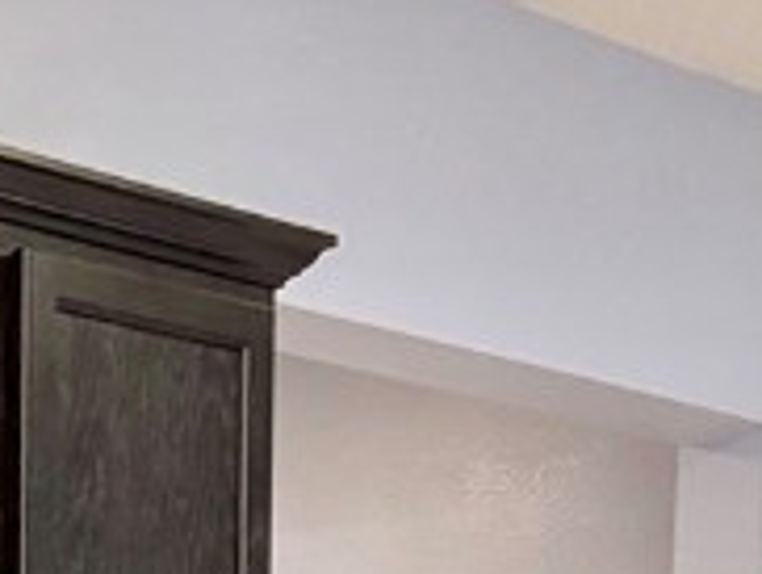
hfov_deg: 11.9
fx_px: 3218
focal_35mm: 146
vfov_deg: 9.2
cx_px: -800
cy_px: 1370
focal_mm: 5.96
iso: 500
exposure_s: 1/60
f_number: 1.6
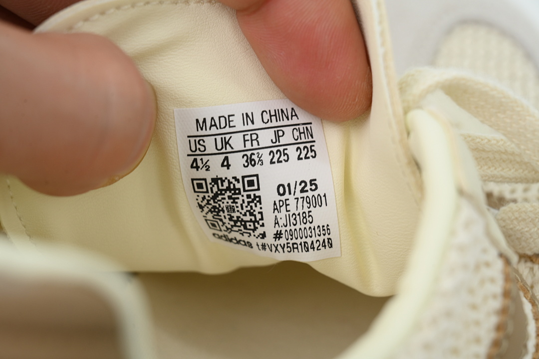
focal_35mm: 120
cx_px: 270
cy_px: 180
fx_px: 1797
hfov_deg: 17.1
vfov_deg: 11.4
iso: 400
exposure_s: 1/100
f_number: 13
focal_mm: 120
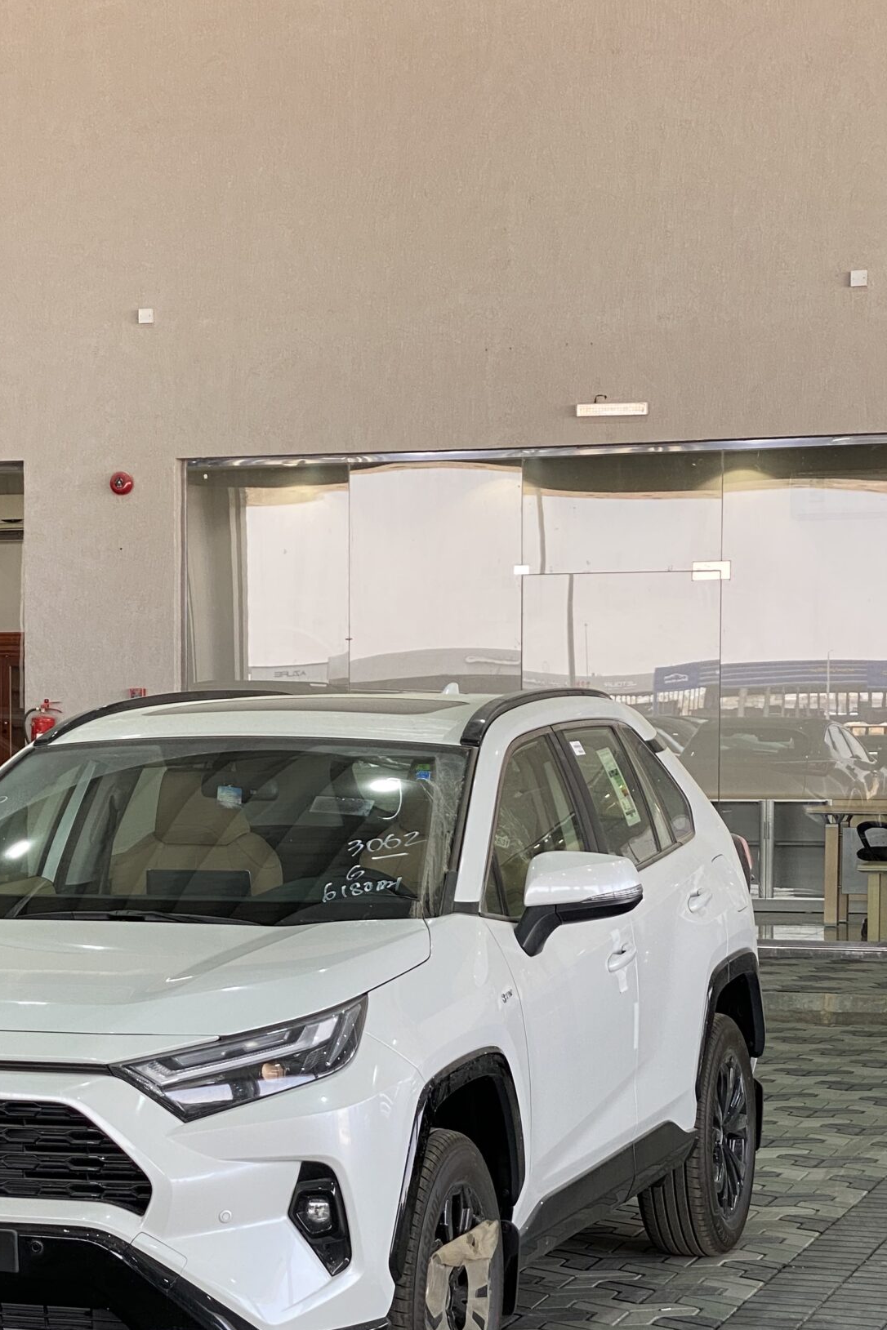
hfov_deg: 16.0
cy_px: 907
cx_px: 175
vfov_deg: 23.8
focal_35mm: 85
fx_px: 3141
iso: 32
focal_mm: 6
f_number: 2
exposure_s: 1/122
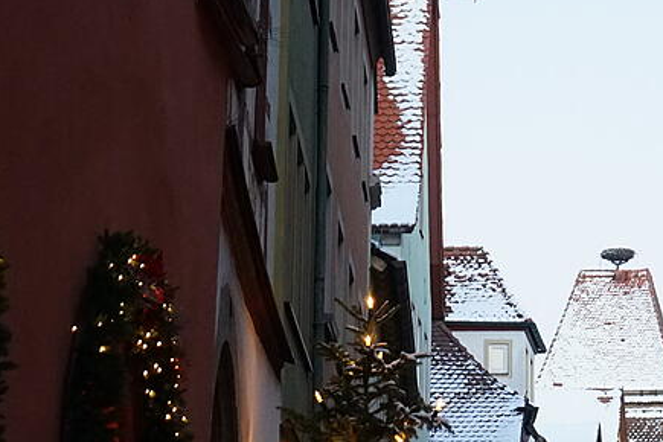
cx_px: 601
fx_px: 2836
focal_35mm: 154
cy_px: 419
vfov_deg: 8.9
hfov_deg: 13.2
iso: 3200
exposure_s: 1/160
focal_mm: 62
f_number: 5.6
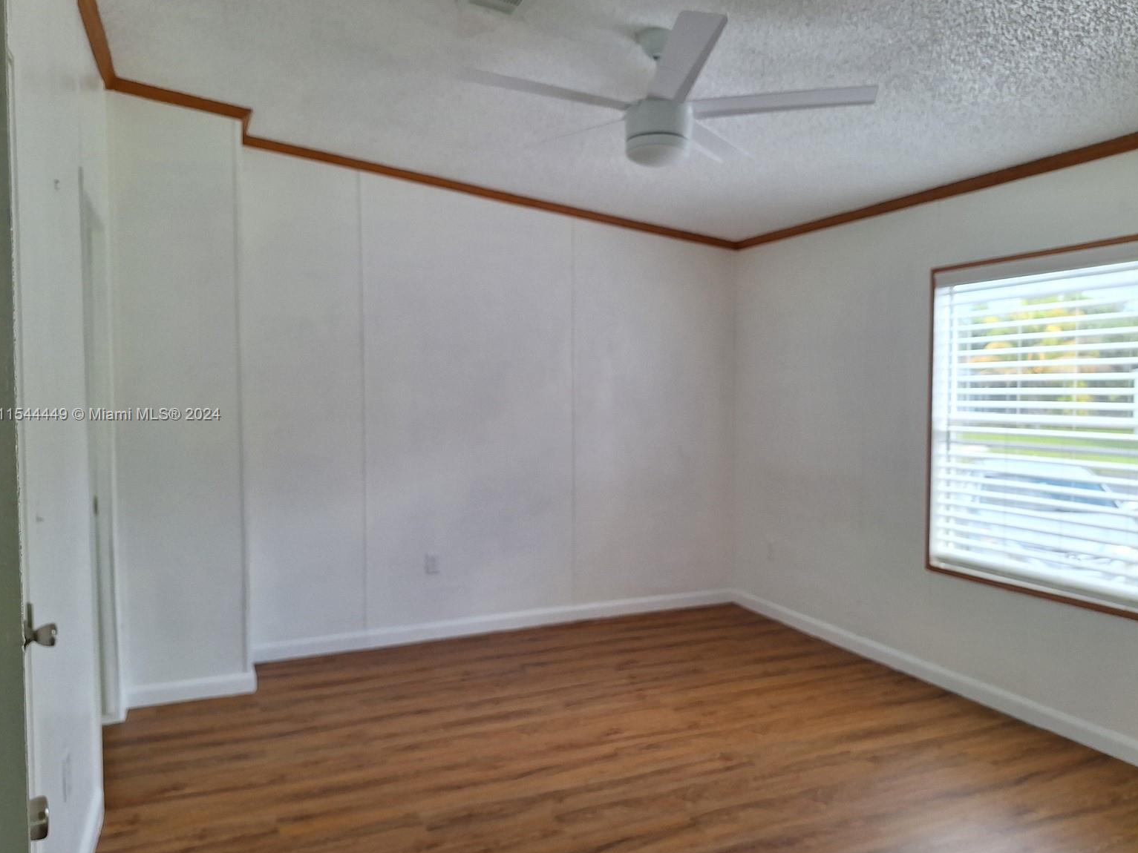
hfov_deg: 71.6
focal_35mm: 24
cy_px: 415
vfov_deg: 56.8
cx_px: 577
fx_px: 789
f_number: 1.8
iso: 40
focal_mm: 5.54
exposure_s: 1/141
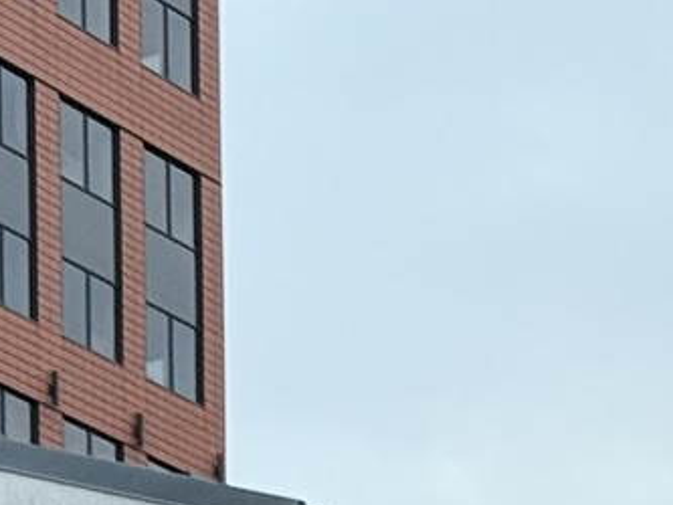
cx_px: 178
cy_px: 1432
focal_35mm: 288
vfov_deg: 4.9
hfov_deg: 6.9
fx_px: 5601
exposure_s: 1/96
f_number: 1.78
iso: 100
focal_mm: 6.76
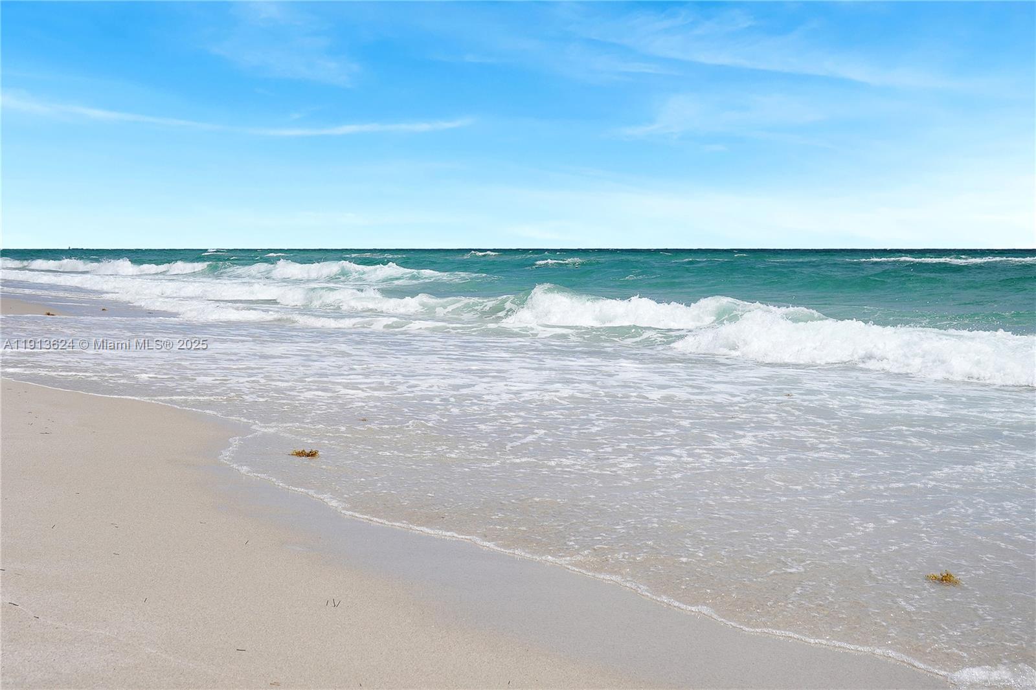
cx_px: 518
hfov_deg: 43.6
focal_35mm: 45
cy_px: 345
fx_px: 1295
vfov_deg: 29.9
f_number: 10
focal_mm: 30
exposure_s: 1/500
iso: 100
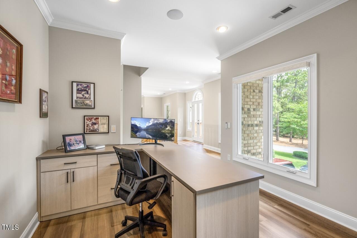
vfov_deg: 73.7
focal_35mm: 16
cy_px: 119
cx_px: 178
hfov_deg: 96.7
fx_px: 159
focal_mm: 16
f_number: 7.1
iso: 500
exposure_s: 1/15
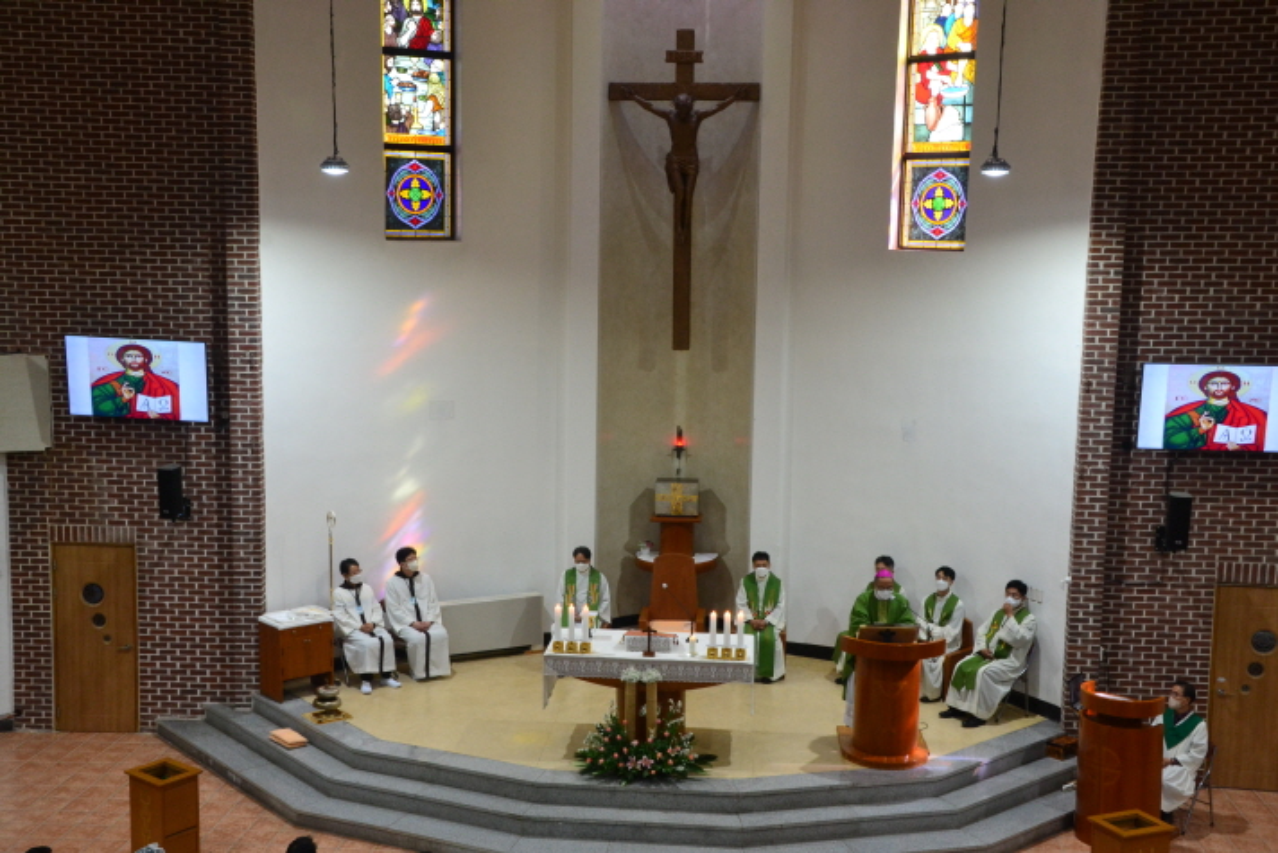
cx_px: 639
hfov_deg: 46.4
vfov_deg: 31.9
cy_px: 426
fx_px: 1491
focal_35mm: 42
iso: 1600
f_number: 14
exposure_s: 1/20
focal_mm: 28
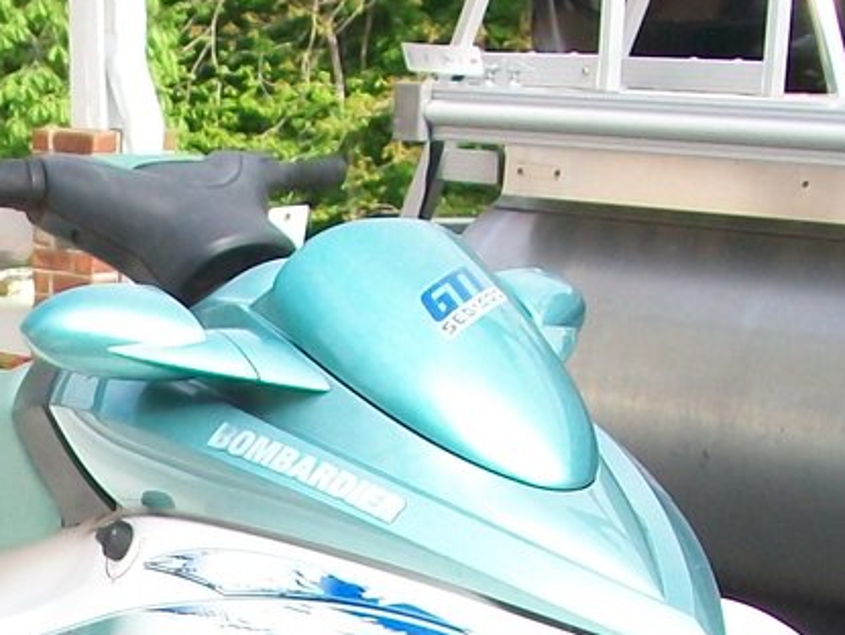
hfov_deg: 12.5
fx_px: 3738
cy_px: 1108
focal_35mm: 153
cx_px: -256
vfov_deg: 9.3
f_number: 3.2
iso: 80
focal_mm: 7.1
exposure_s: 1/400
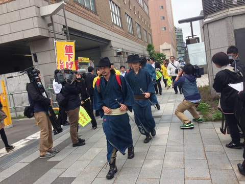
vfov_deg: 42.9
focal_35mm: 33
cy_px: 92
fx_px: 234
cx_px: 122
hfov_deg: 55.4
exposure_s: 1/256
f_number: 2.4
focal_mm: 4.13
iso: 50
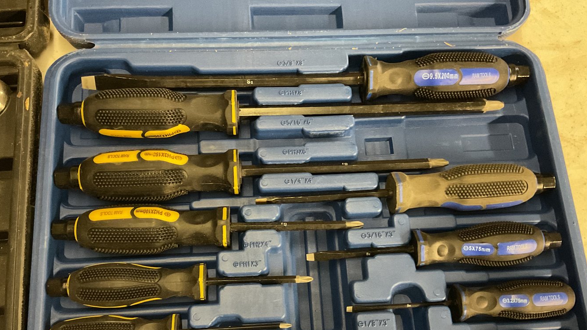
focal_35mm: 36
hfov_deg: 55.3
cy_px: 215
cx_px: 283
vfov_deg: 32.6
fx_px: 560
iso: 500
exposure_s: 1/30
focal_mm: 3
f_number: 1.8
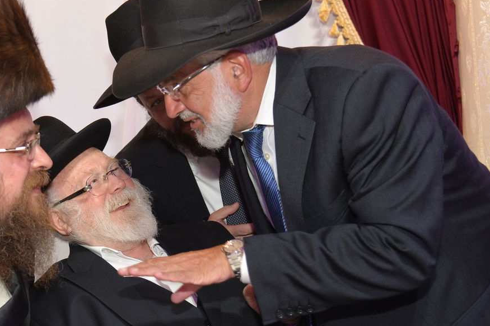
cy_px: 195
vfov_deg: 24.1
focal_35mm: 56
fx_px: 762
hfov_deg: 34.7
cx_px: 111
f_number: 4
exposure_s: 1/100
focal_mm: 35
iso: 1000
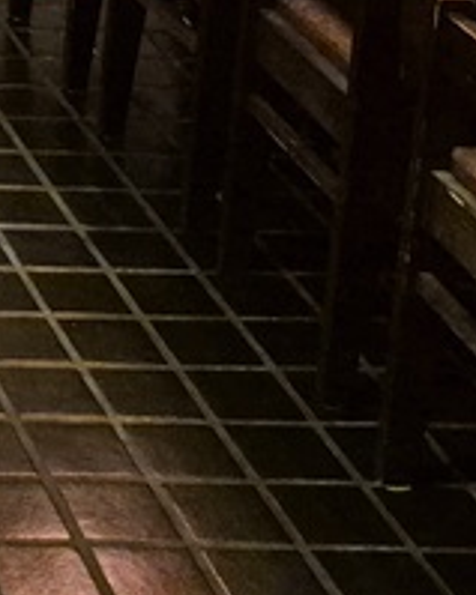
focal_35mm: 113
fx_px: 1991
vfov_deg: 15.4
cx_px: -698
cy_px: -347
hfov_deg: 11.2
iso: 2000
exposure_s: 1/100
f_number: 1.8
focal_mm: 5.4
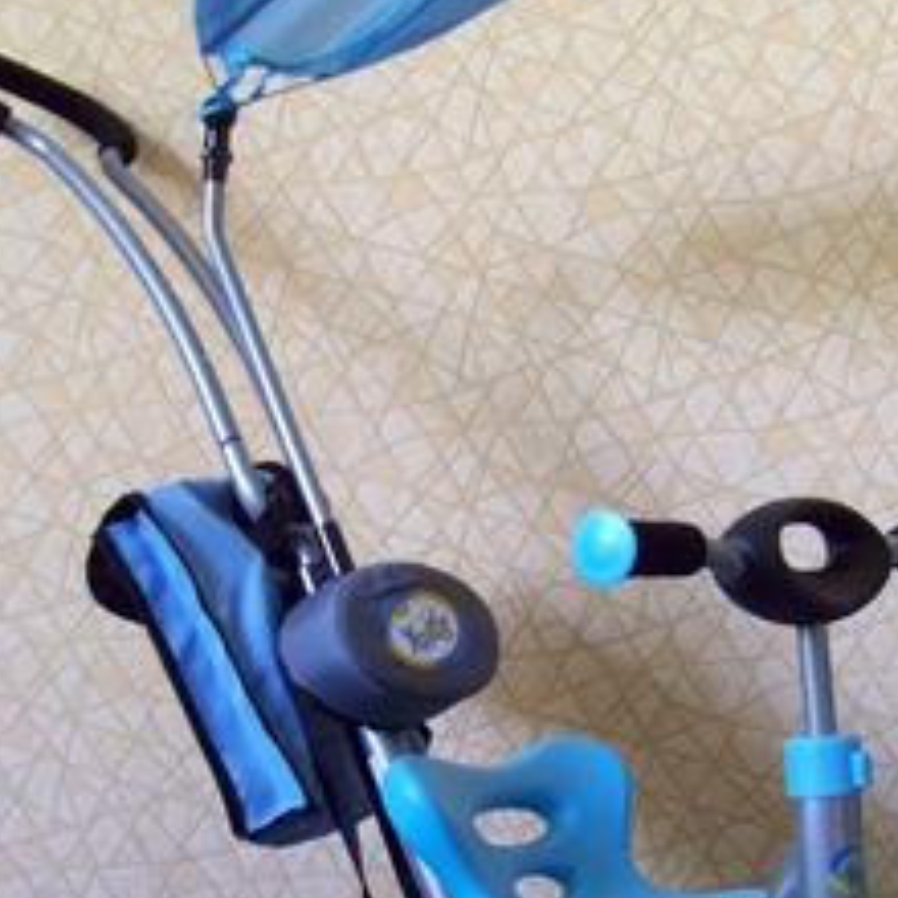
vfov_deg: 26.4
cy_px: 539
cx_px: 494
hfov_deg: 26.5
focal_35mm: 65
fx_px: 1908
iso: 400
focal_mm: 5.85
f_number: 2.8
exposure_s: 1/13
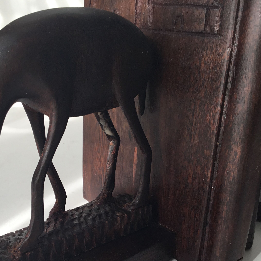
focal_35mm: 44
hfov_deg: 38.3
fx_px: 375
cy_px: 156
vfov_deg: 38.2
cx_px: 113
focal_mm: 3.3
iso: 25
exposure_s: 1/100
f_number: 2.4
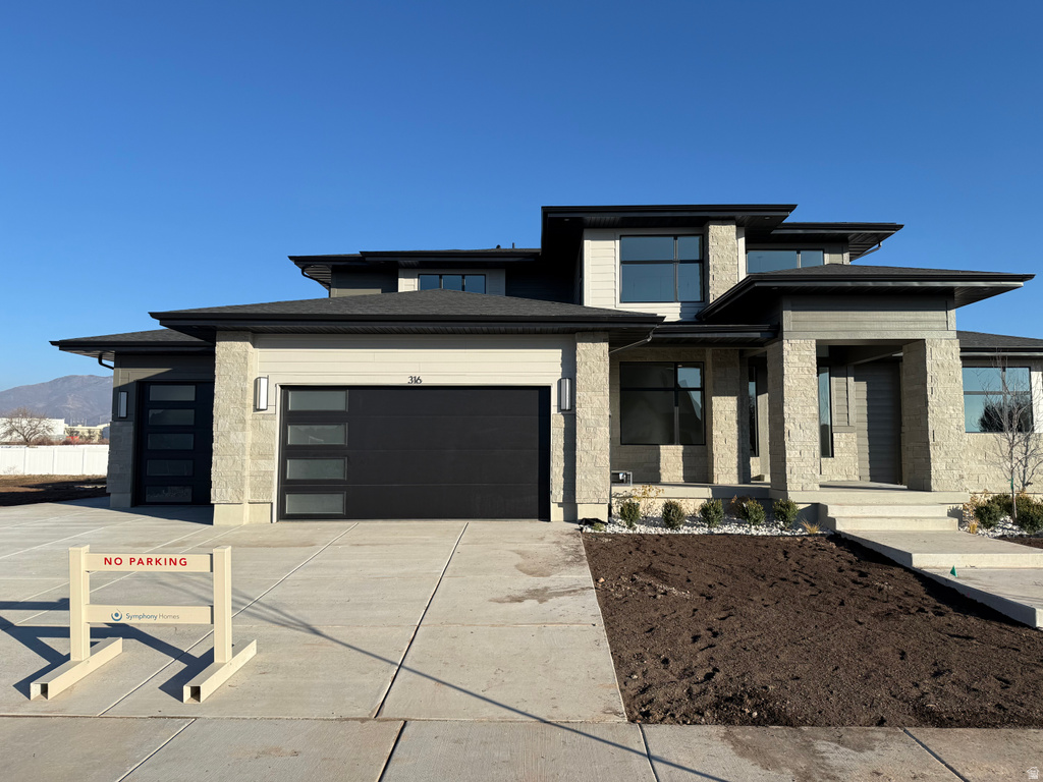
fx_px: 723
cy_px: 391
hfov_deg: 71.6
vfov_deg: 56.8
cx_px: 522
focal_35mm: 24
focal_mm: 6.76
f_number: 1.78
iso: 80
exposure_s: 1/4405
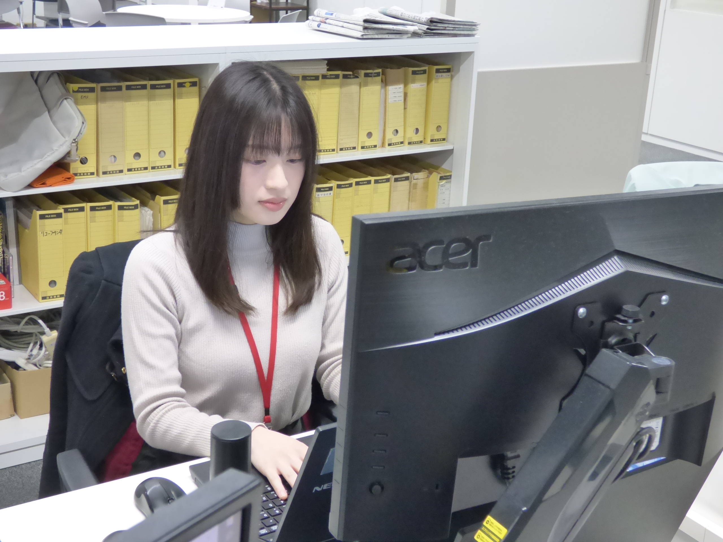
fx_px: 1044
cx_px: 362
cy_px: 271
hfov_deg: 38.2
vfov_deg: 29.1
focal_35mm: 50
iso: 800
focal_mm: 8.68
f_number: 3.8
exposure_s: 1/40
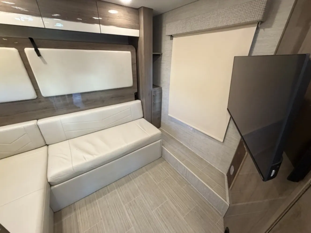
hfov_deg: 102.1
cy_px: 116
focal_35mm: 14
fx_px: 126
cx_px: 156
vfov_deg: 85.7
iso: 400
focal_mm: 2.22
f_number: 2.2
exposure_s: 1/60
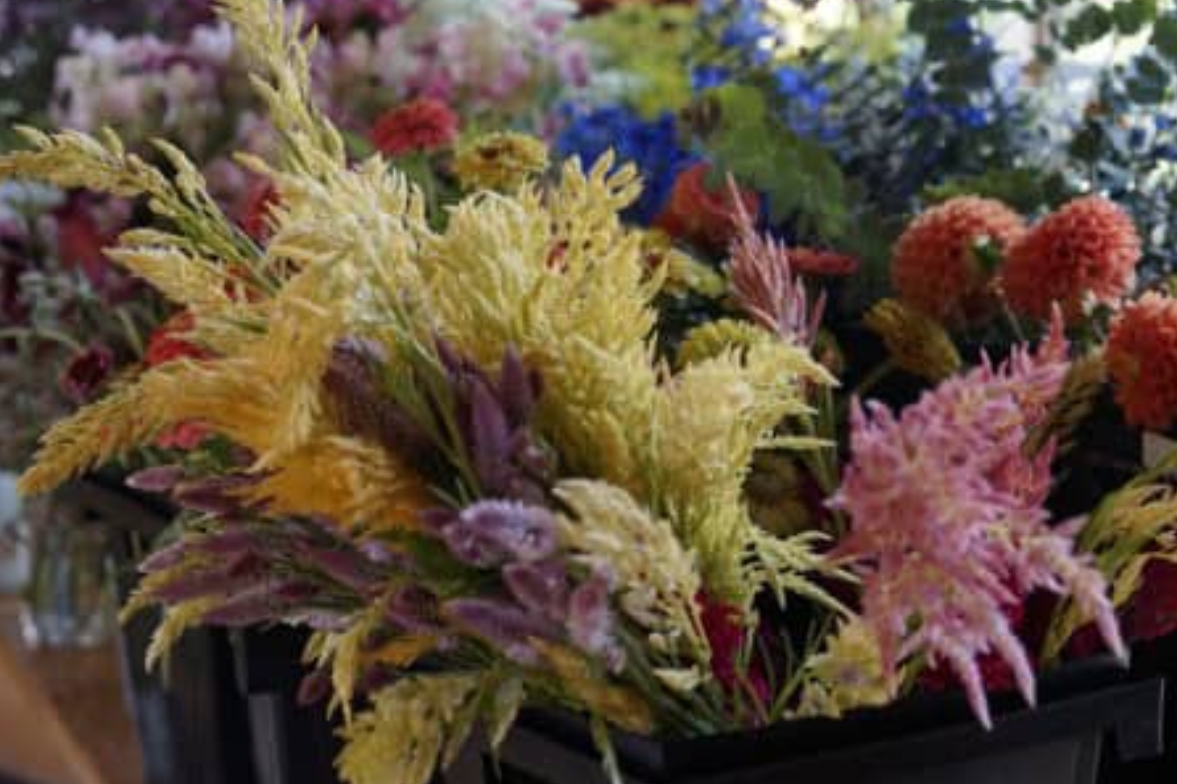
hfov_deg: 27.3
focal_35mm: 74
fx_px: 2418
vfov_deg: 18.4
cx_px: 554
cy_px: 277
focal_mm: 55
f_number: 4
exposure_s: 1/160
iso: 800
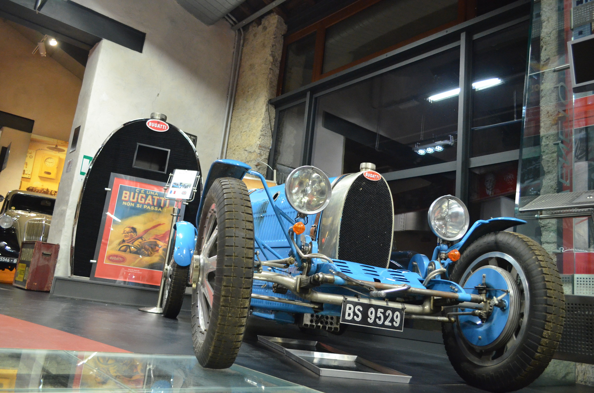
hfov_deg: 62.0
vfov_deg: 43.4
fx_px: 494
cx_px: 297
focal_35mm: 30
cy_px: 196
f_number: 3.8
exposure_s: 1/30
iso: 2800
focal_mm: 20
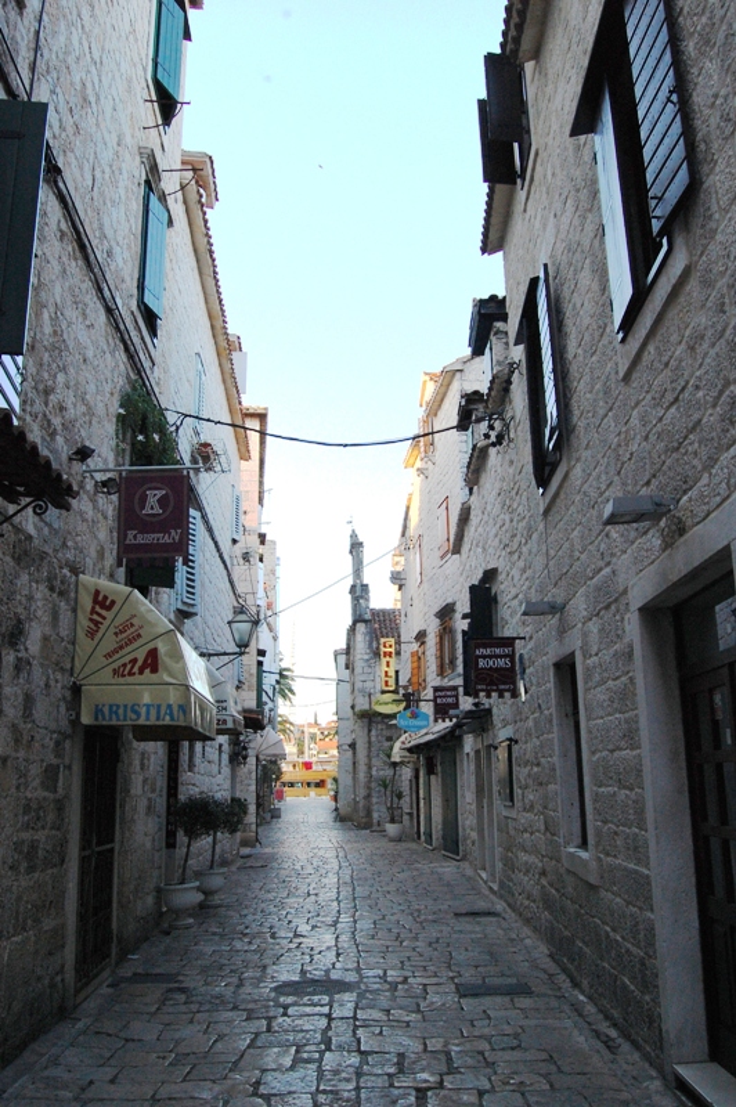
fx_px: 922
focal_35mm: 30
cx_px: 368
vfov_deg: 62.0
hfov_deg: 43.5
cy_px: 554
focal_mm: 20
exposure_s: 1/100
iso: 400
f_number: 9
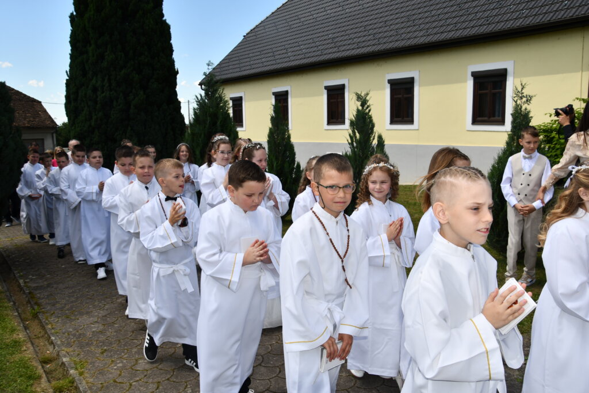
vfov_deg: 43.6
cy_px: 196
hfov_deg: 61.9
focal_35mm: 30
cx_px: 294
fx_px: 491
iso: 100
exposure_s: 1/250
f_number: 10
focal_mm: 20
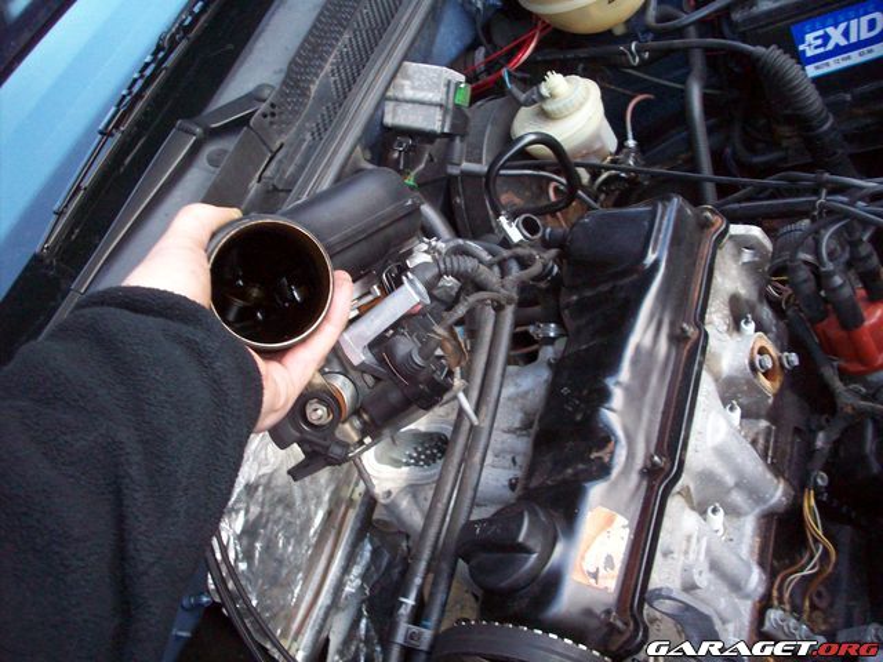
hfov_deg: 50.1
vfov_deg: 38.7
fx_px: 944
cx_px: 442
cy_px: 331
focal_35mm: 37
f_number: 2.8
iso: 160
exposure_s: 1/64
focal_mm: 6.2
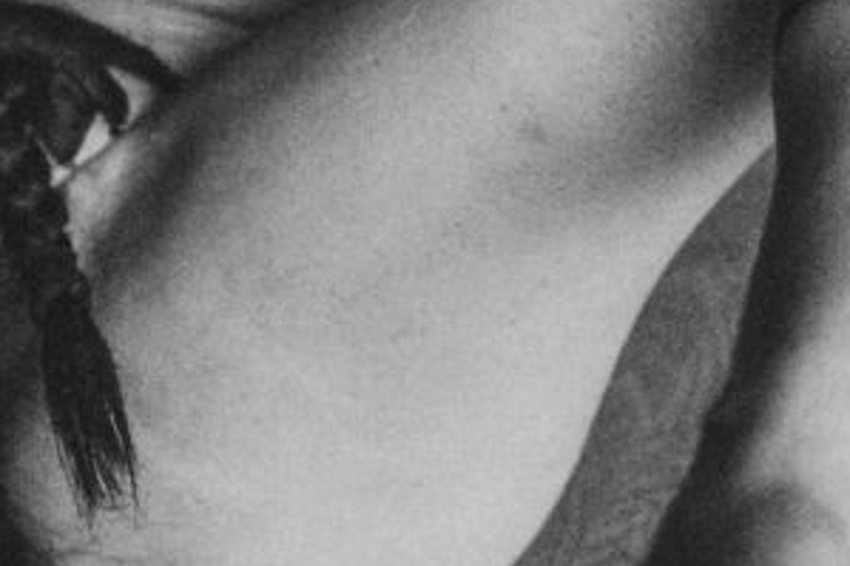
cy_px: 233
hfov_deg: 9.5
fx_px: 5097
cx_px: -54
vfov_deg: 6.4
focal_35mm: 216
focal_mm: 56
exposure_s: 1/125
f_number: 1.2
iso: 8000
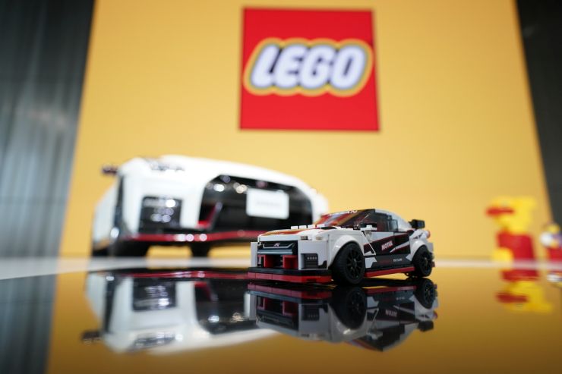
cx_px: 281
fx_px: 297
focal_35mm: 19
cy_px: 187
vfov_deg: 64.5
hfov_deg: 86.9
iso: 800
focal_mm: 19
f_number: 4
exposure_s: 1/160
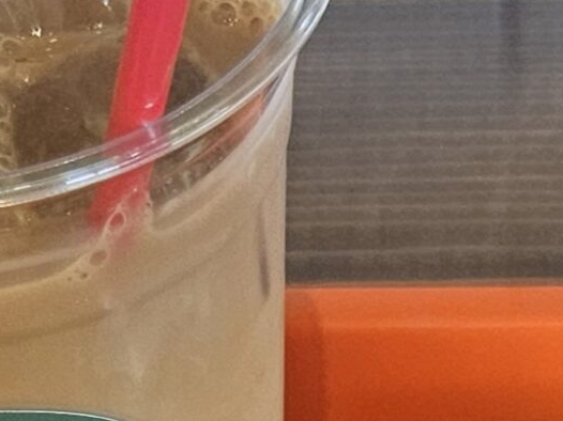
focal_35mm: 112
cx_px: 680
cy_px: 642
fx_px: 1821
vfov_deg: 12.5
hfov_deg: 16.8
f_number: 1.8
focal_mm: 5.4
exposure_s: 1/120
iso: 400
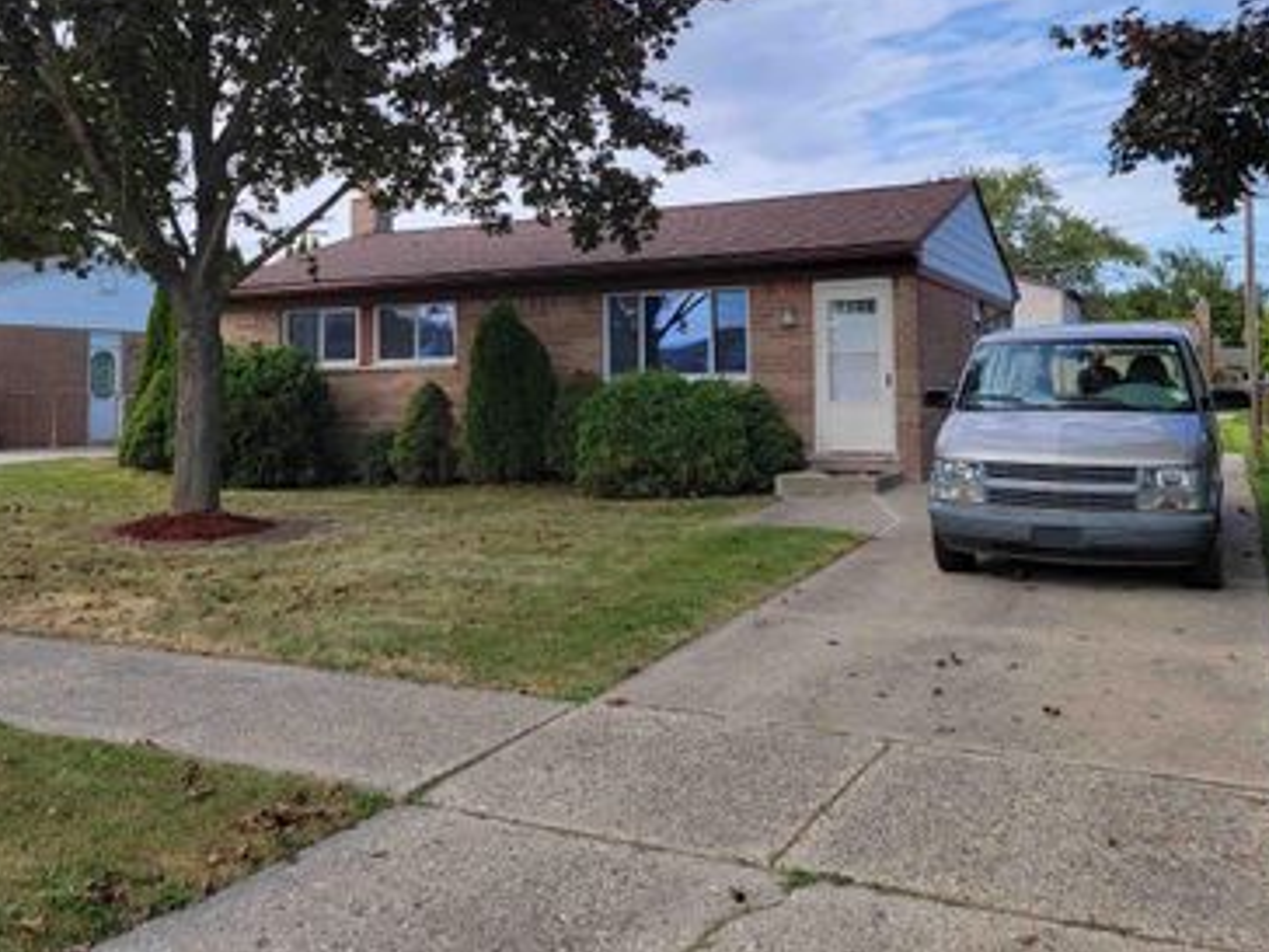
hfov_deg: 55.3
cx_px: 572
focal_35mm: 33
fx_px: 1210
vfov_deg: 42.5
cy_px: 330
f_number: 1.8
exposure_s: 1/444
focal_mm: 6.7
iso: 16
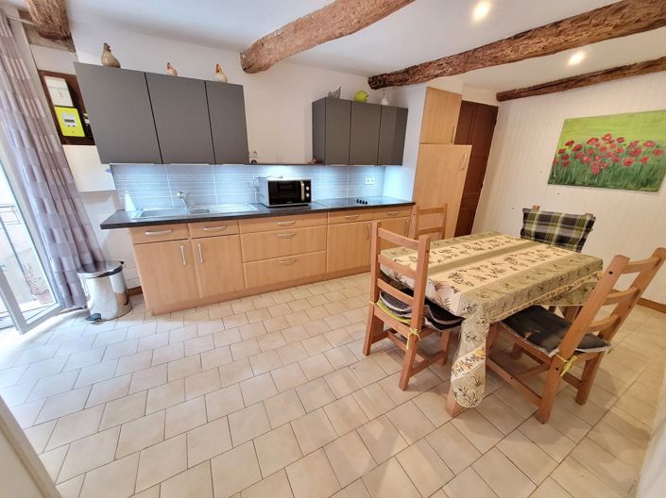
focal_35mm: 13
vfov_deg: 89.9
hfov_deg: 106.2
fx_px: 250
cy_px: 249
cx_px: 333
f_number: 2.2
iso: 640
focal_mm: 1.74
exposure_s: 1/25
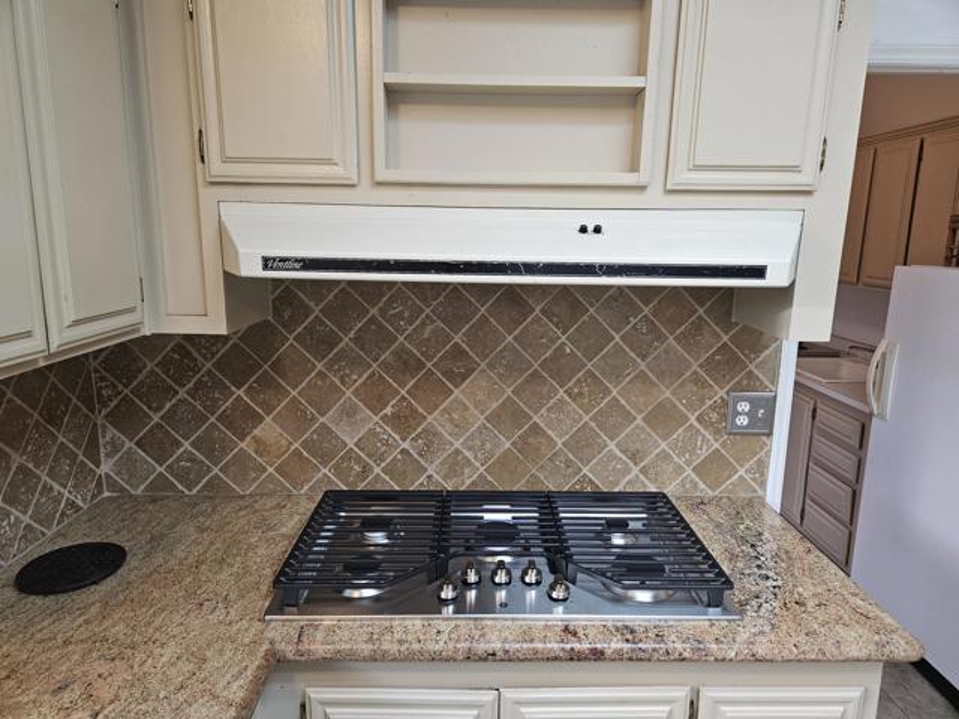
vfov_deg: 58.9
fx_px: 637
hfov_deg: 73.9
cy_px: 360
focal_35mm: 23
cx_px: 480
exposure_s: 1/120
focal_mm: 5.4
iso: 250
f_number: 1.8
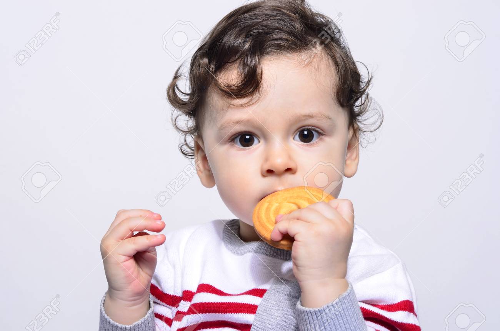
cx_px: 250
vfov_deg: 18.1
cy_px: 166
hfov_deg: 27.0
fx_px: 1039
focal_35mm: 75
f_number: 9
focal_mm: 50
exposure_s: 1/200
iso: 100
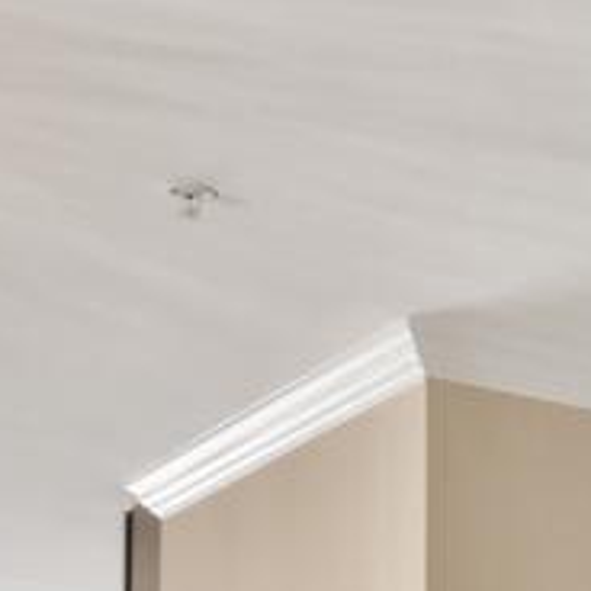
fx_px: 2743
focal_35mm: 142
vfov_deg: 11.1
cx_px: 1657
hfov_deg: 9.9
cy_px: 1184
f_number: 7.1
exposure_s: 1
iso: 160
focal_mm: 10
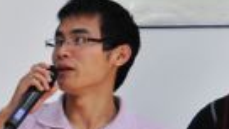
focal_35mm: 207
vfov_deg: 5.9
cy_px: 151
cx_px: -116
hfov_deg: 10.1
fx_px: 1259
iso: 560
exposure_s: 1/15
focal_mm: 36
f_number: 4.2
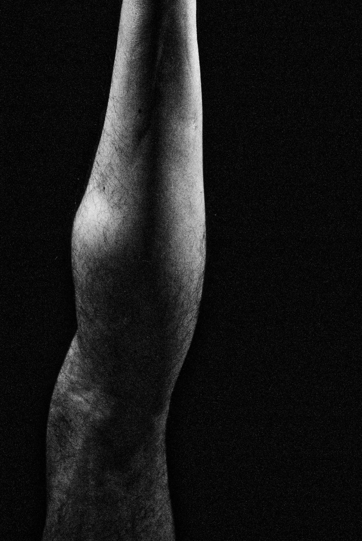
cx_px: 181
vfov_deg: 24.6
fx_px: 1241
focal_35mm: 82
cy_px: 270
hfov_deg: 16.6
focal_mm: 55
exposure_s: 1/60
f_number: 5.6
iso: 1600
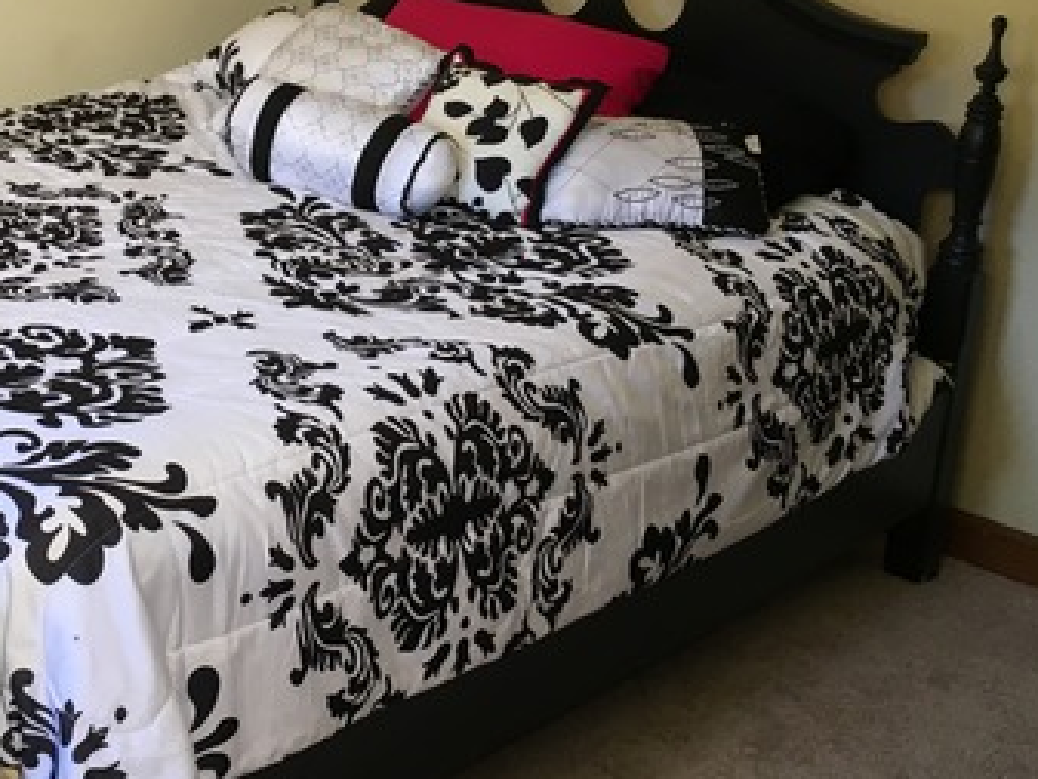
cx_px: 194
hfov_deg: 33.8
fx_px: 1650
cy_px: 212
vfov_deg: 26.3
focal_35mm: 55
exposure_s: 1/30
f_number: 2.2
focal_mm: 4.15
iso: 32
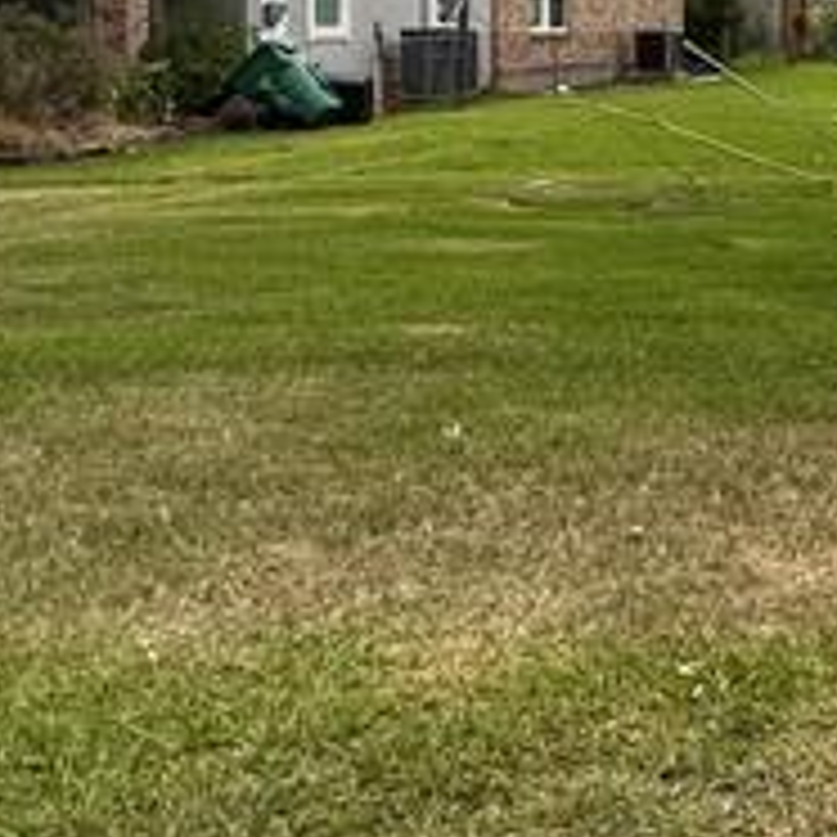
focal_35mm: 68
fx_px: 1860
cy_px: 94
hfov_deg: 21.3
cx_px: 1264
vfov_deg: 24.7
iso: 40
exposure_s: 1/225
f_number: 2.2
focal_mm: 2.22
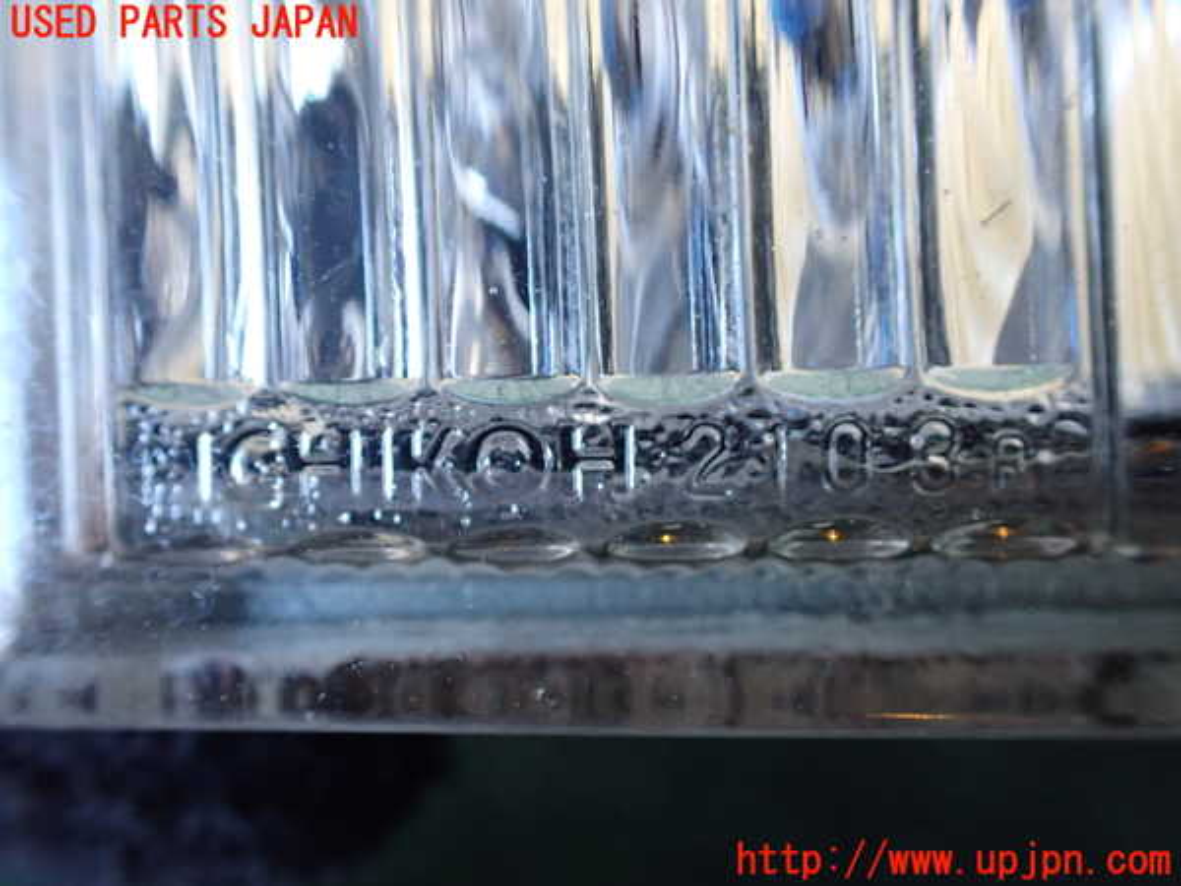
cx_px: 590
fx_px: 1024
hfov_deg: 60.0
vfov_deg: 46.8
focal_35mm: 30
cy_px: 443
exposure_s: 1/125
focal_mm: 5.4
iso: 640
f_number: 2.3
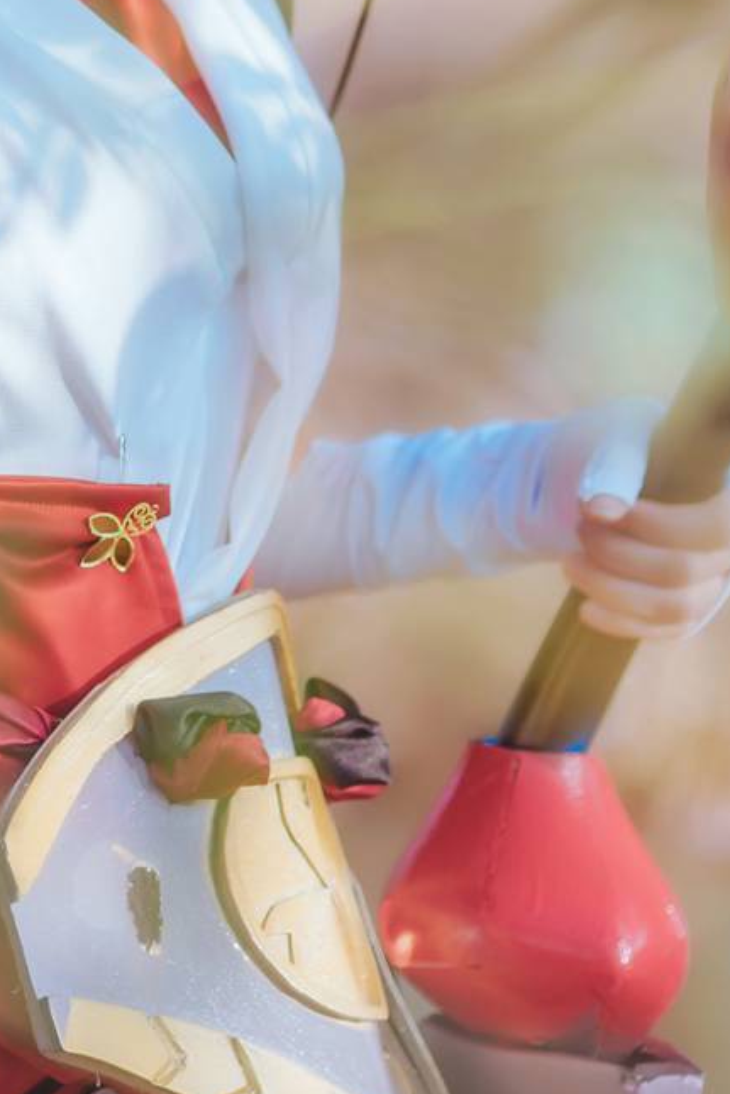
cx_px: -85
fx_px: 11430
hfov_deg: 3.7
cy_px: -48
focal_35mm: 376
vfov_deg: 5.5
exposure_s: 1/1250
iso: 160
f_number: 2
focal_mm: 135
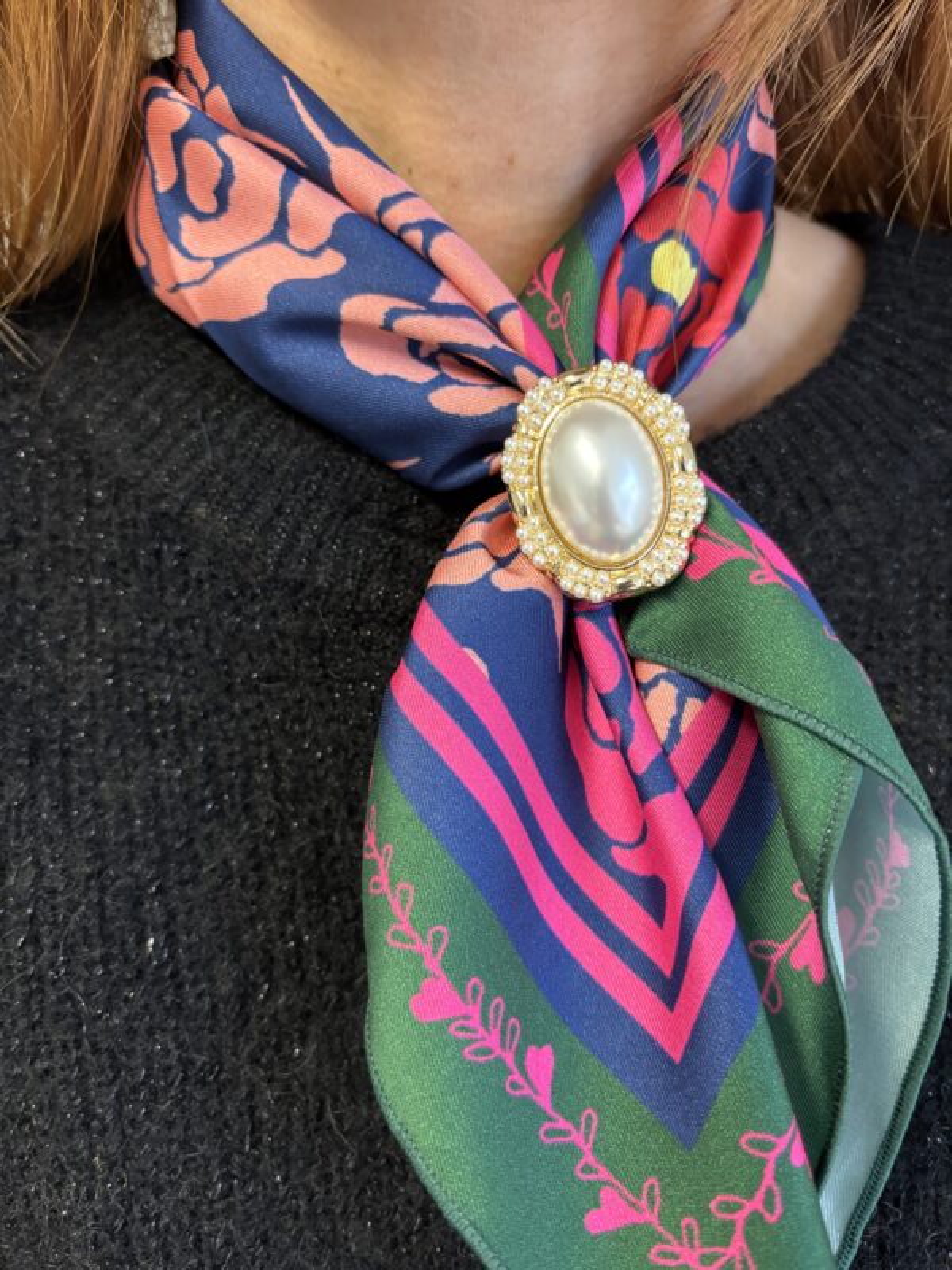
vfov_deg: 67.3
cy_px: 635
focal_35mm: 26
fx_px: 953
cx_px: 476
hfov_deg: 53.1
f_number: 1.6
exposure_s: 1/50
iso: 320
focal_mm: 5.96
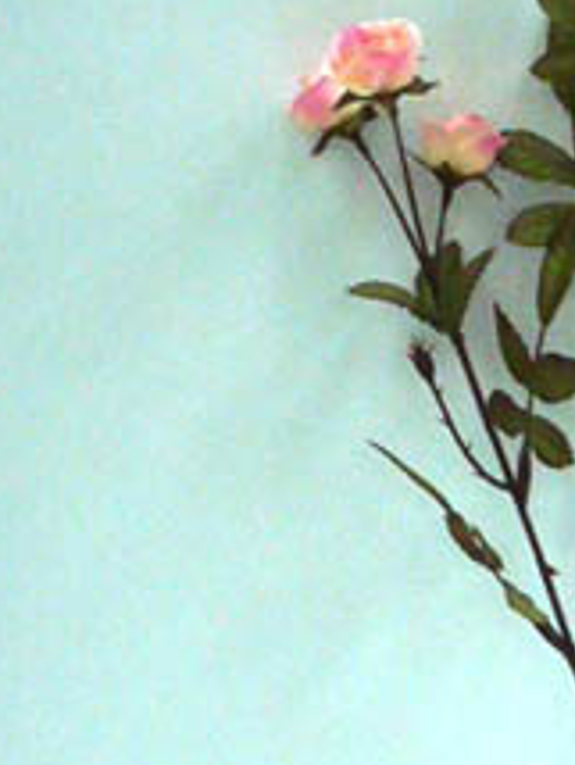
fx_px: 2476
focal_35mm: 112
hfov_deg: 13.1
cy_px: 282
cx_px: 562
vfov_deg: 17.5
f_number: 2.8
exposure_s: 1/50
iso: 400
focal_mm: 5.8
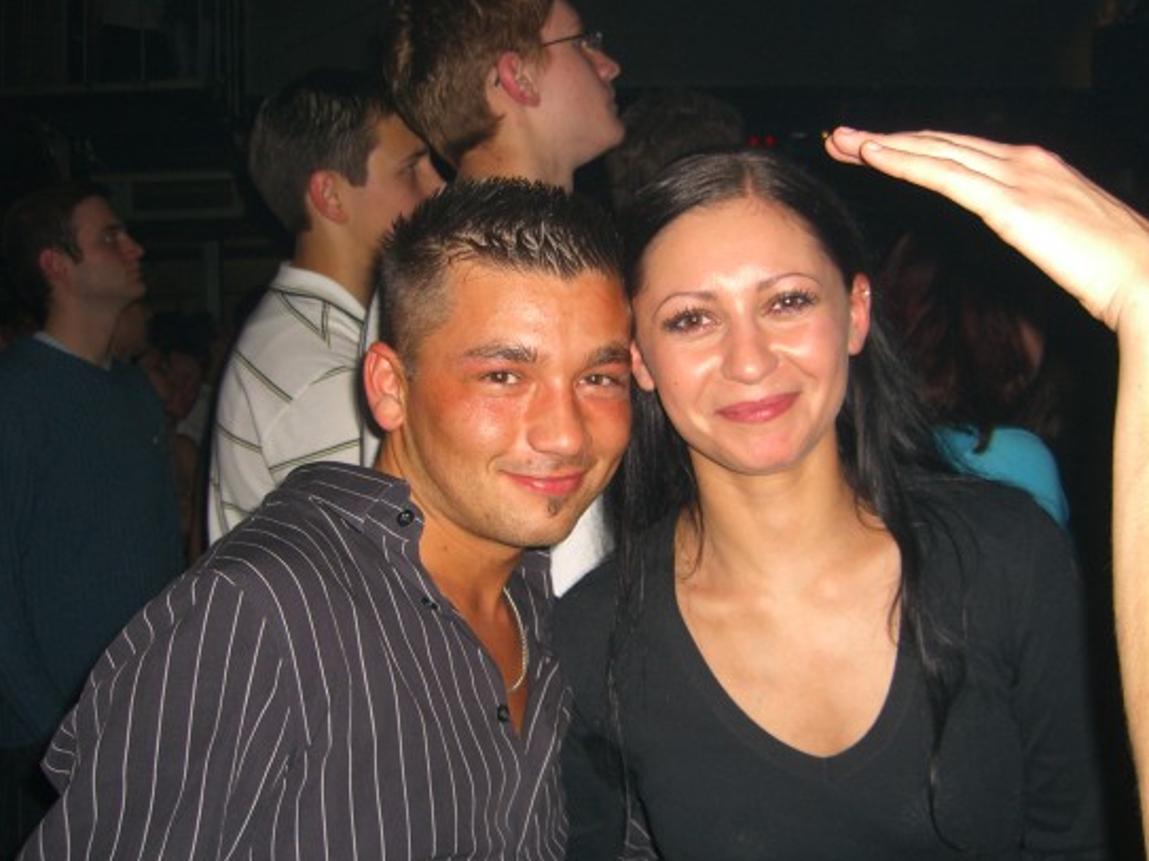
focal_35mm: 42
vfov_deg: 34.3
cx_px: 588
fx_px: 1394
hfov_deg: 44.8
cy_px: 438
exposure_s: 1/60
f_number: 2.8
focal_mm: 7.9
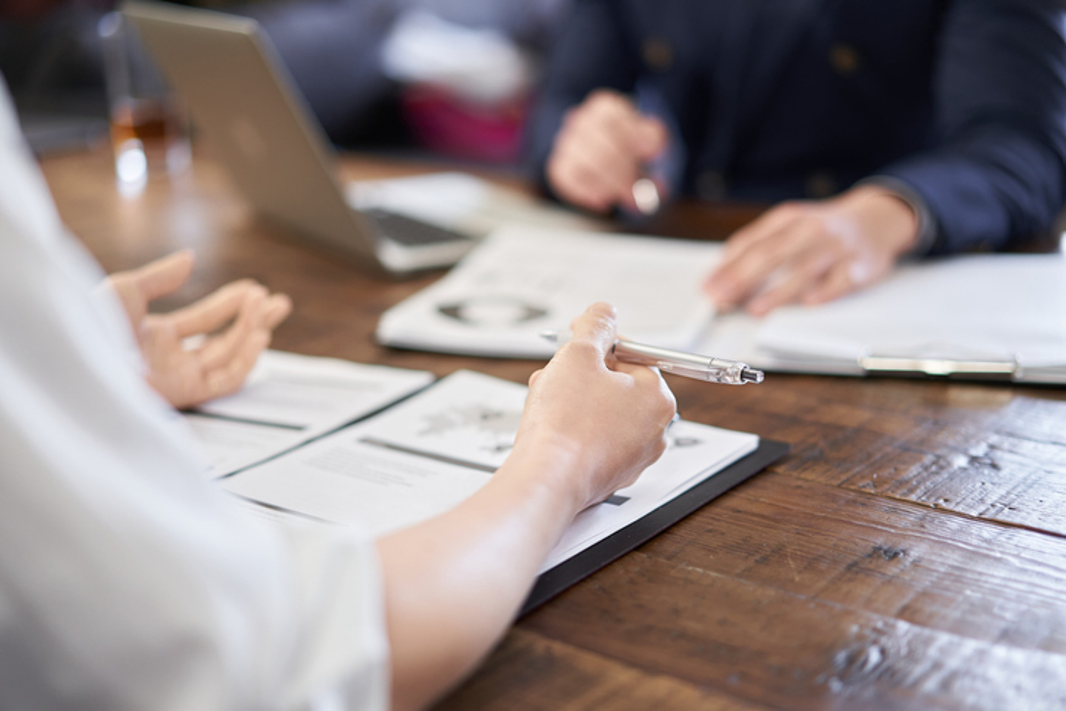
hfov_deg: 36.2
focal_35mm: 55
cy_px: 356
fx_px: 1629
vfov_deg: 24.6
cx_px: 533
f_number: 1.8
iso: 250
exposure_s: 1/80
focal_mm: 55
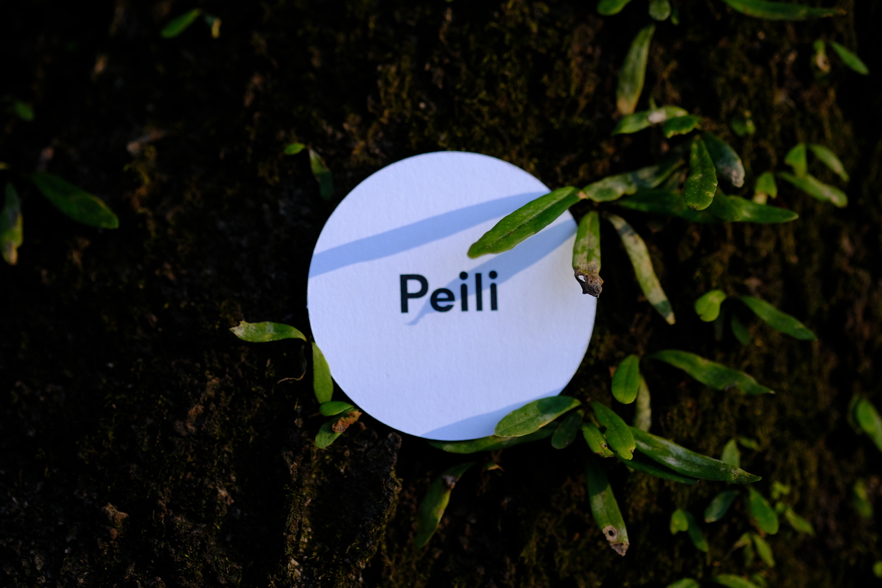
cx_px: 441
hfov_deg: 22.6
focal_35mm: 90
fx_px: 2205
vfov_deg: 15.2
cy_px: 294
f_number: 2.8
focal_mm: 60
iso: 400
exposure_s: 1/500
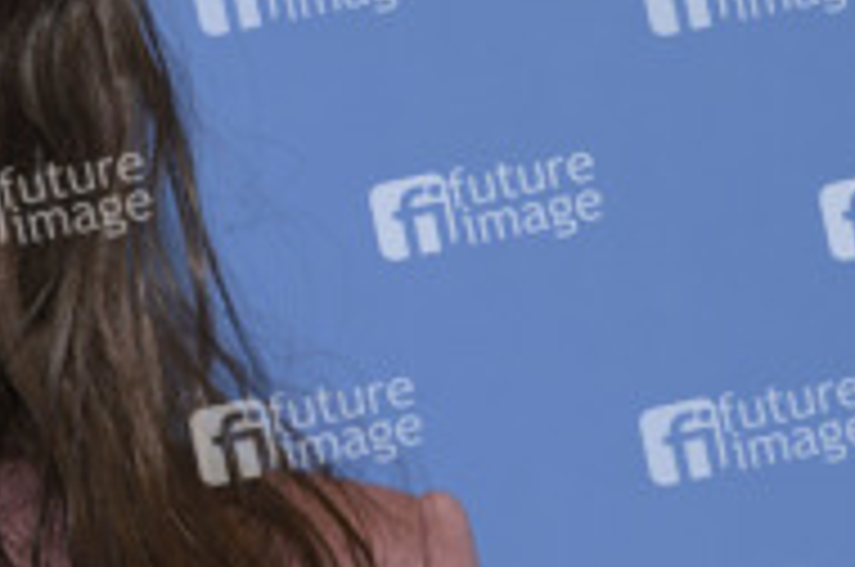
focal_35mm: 368
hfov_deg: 5.6
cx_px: -83
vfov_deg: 3.7
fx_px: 8725
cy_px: 94
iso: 800
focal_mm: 155
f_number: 3.5
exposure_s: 1/500
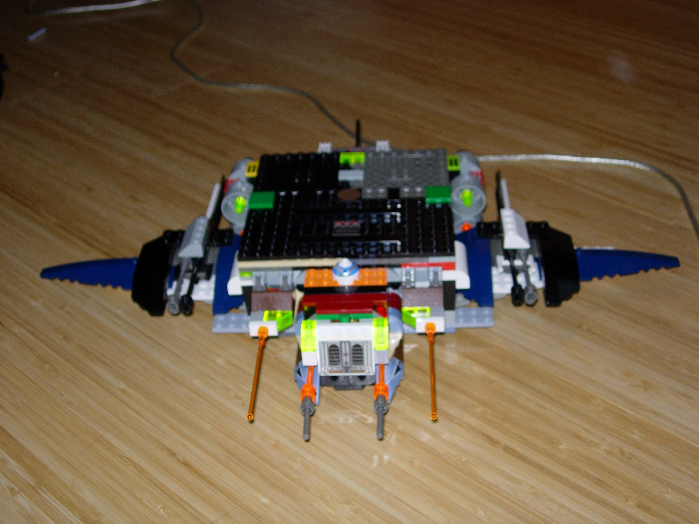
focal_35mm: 51
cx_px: 350
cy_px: 262
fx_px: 1030
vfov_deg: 28.6
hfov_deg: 37.5
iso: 79
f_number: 3.2
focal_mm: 10.6
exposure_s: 1/64
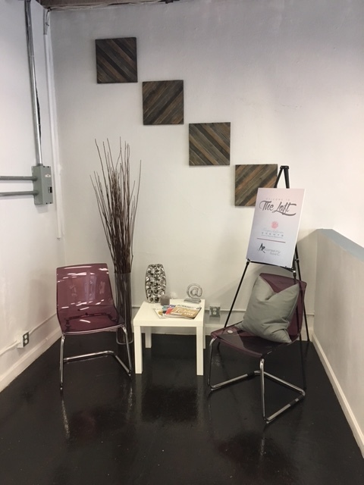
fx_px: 407
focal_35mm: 29
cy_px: 242
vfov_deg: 61.7
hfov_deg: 48.2
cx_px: 182
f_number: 2.2
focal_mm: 4.15
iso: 160
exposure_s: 1/30
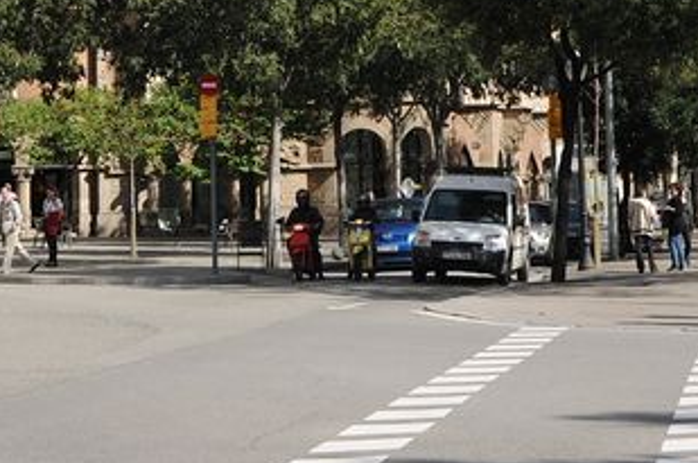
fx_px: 2439
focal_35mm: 126
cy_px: -241
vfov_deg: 10.5
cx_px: 282
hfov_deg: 16.3
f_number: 9
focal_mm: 38
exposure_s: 1/400
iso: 200
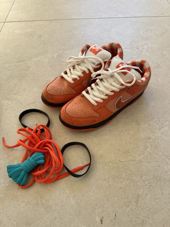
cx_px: 85
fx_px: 157
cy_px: 114
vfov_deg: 71.6
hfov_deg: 56.8
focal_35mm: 24
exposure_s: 1/121
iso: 125
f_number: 1.78
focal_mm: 6.76
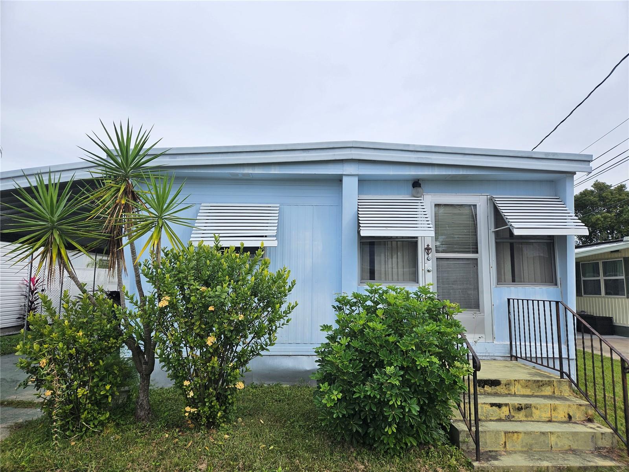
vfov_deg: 58.9
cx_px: 314
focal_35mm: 23
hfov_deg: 73.9
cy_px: 236
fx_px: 418
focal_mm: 5.4
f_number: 1.8
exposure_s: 1/1899
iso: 25
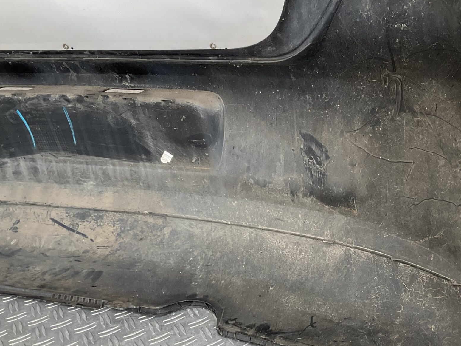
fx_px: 639
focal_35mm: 48
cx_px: 314
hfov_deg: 39.1
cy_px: 193
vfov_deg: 30.2
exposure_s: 1/50
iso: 40
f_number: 1.8
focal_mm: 3
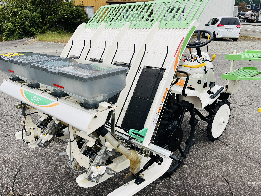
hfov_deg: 59.9
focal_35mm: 30
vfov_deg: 46.8
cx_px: 136
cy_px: 98
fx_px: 226
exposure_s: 1/440
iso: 50
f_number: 1.6
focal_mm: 5.1
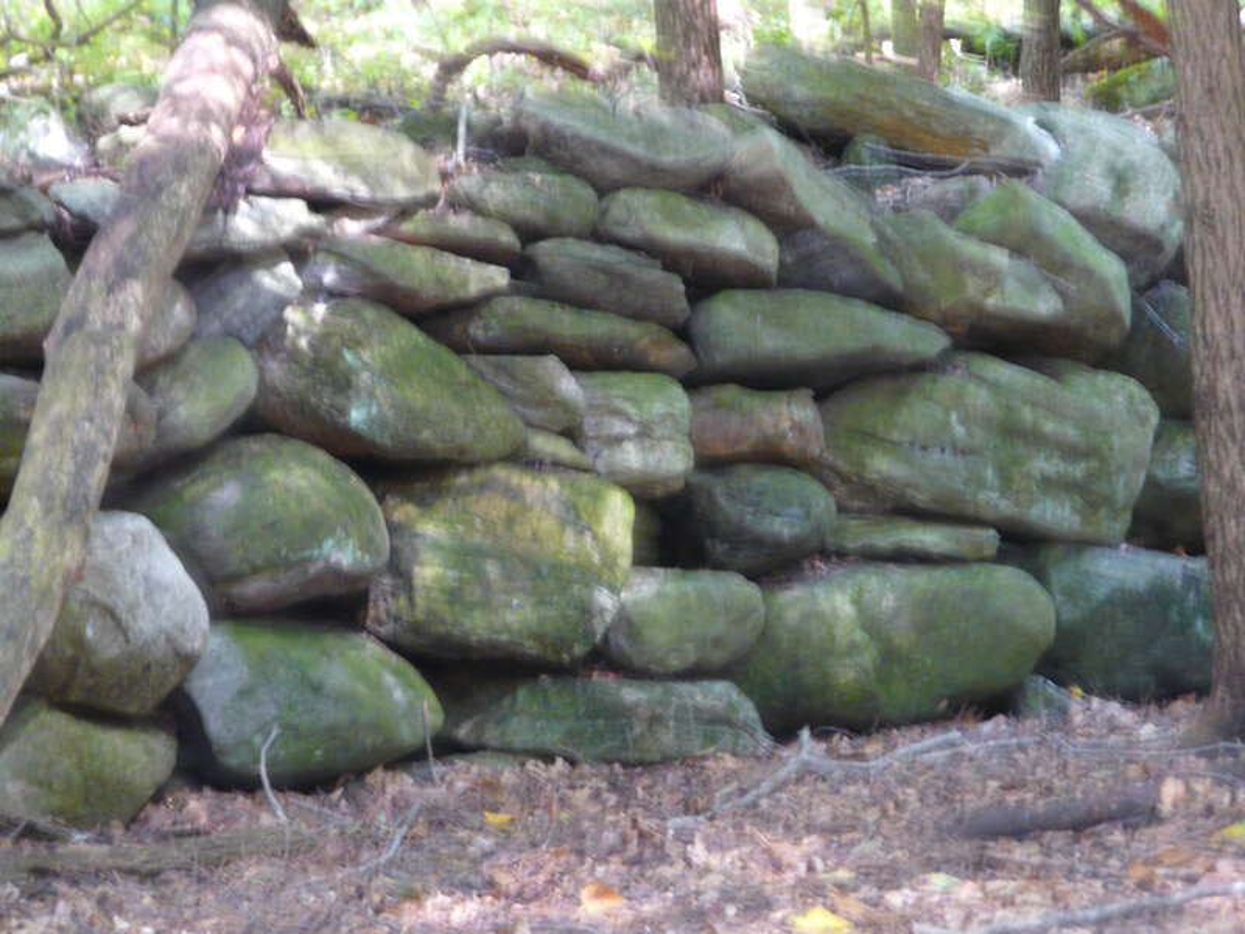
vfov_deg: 6.5
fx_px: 8164
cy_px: 467
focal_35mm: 227
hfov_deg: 8.7
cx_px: 622
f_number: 3.6
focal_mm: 37.2
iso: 200
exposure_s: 1/3.2
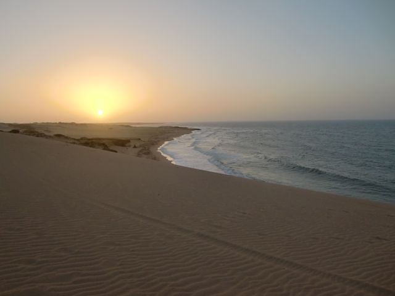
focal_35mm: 28
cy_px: 148
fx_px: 320
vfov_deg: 49.7
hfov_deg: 63.4
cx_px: 198
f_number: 2.6
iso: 64
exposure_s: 1/800
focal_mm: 4.9
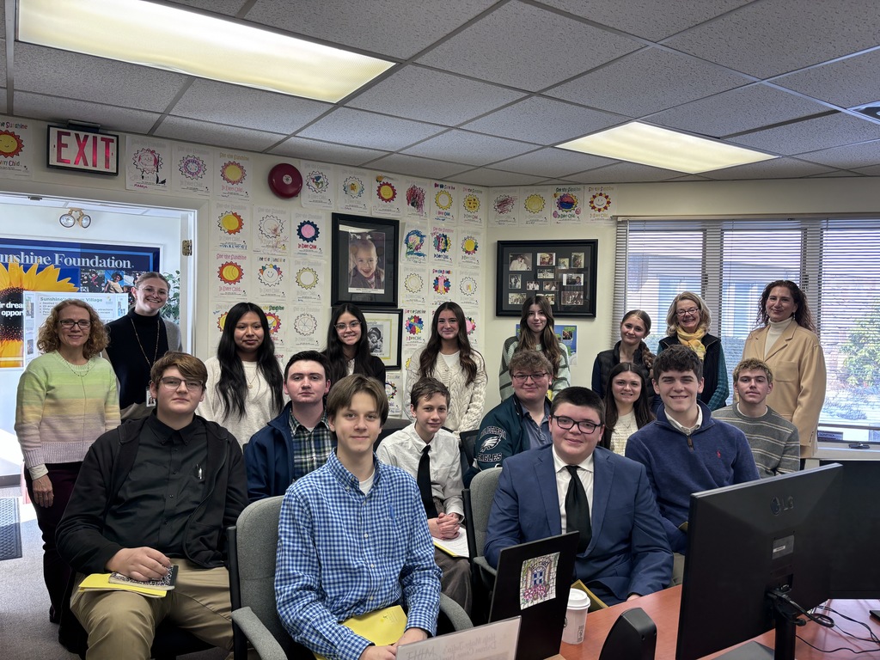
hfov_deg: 67.3
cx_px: 440
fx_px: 661
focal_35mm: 26
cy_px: 330
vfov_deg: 53.1
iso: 80
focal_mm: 5.96
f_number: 1.6
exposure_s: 1/120
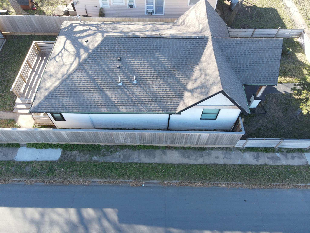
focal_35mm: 24
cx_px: 155
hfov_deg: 71.6
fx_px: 215
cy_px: 116
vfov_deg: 56.8
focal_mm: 4.5
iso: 100
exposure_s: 1/15
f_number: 2.8
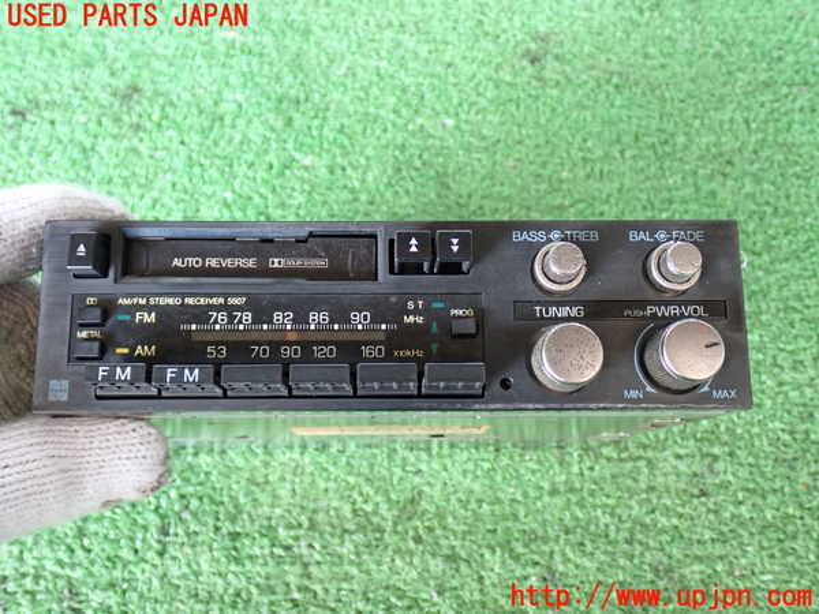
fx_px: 899
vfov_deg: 37.7
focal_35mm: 38
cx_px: 410
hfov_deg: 49.0
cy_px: 307
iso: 400
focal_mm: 6.83
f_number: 2.7
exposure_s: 1/40
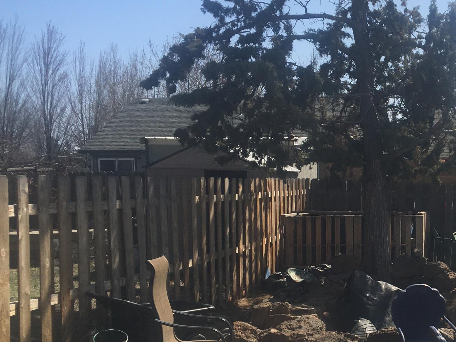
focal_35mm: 59
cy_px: 234
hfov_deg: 31.0
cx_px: 422
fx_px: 777
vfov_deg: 24.7
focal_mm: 4.15
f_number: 2.2
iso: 25
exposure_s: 1/2137
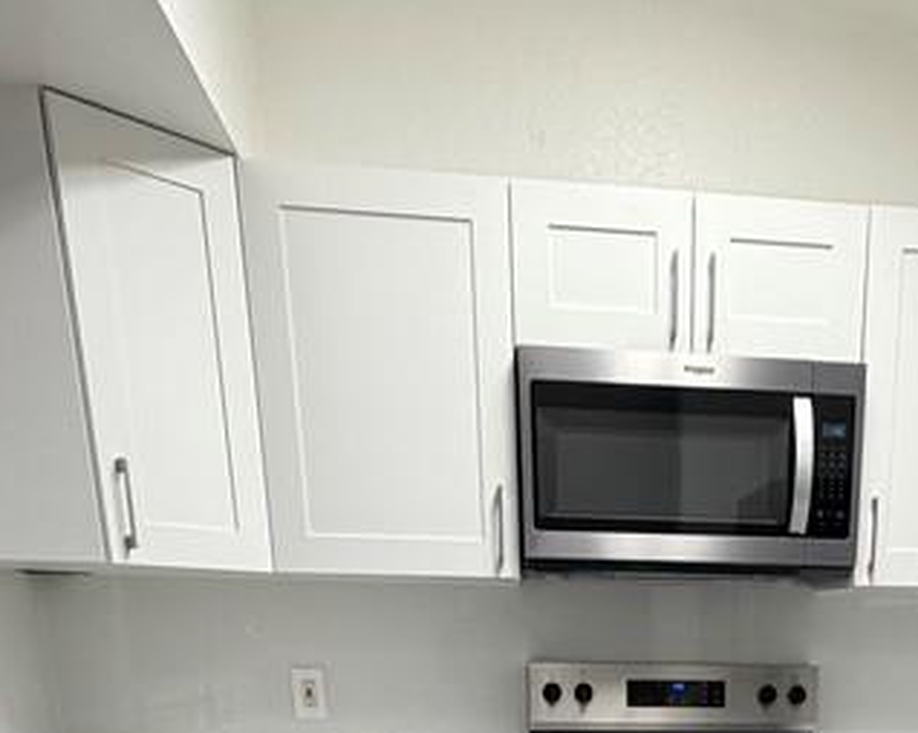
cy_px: 1053
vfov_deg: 26.4
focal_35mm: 44
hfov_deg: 40.6
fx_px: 1195
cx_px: 707
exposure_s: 1/120
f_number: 2.2
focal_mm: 2.22
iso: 200
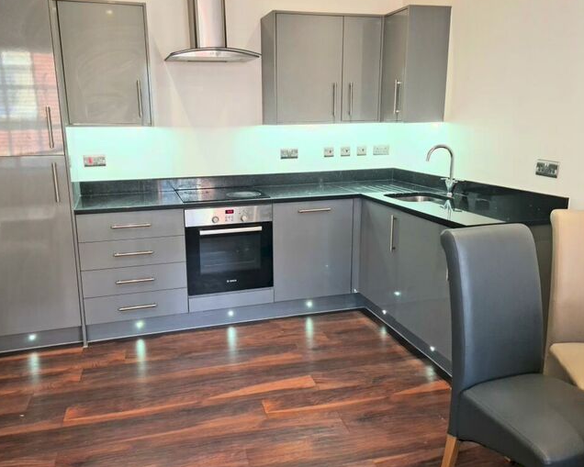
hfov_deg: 60.3
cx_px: 267
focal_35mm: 29
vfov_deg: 50.0
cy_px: 234
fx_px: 501
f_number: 2
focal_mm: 5.9
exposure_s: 1/50
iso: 200
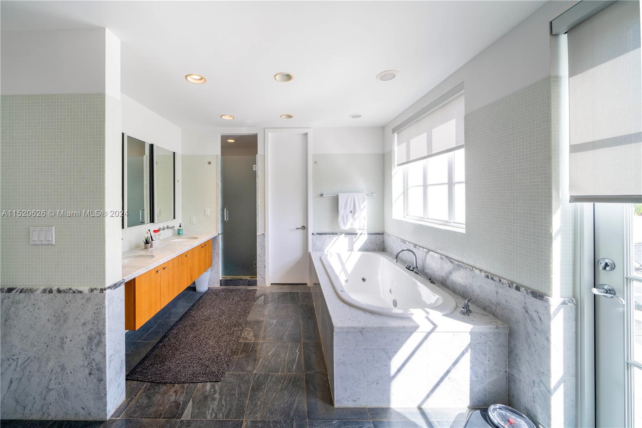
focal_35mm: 12
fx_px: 214
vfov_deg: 90.0
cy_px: 214
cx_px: 321
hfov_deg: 112.6
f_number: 6.7
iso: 125
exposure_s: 1/30
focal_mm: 12
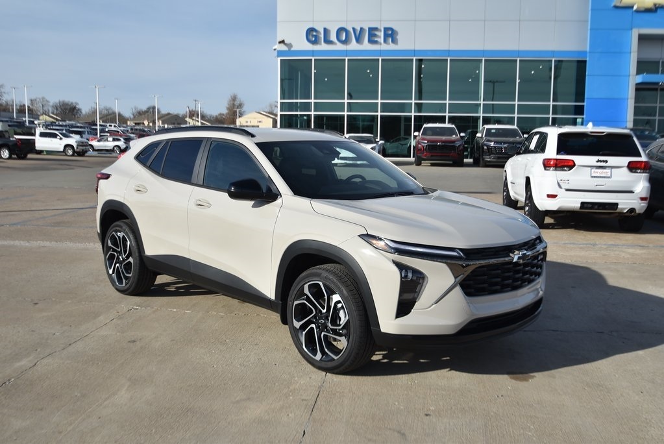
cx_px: 332
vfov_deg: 36.9
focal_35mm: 36
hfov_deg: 53.1
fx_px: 665
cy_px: 222
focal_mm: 24
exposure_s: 1/1000
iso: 100
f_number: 4.5
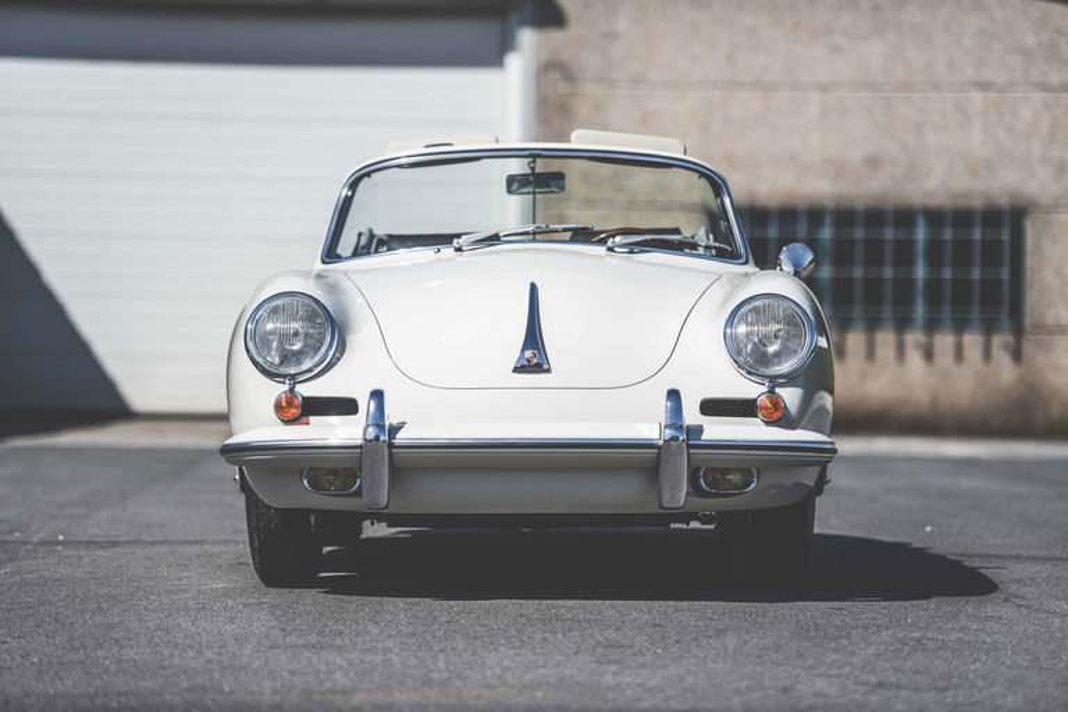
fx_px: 4153
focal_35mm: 140
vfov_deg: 9.8
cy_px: 356
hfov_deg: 14.7
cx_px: 534
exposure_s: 1/800
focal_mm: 140
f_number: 2.8
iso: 100
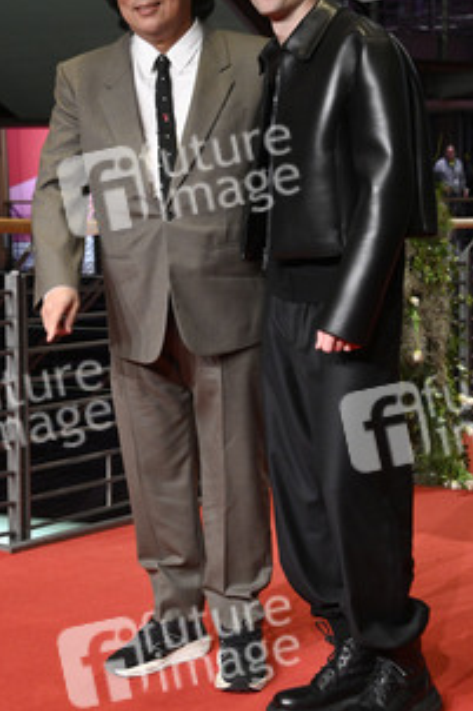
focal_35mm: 82
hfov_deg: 16.6
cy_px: 299
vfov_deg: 24.7
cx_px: 247
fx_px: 1618
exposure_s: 1/250
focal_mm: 62
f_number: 5.6
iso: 6400
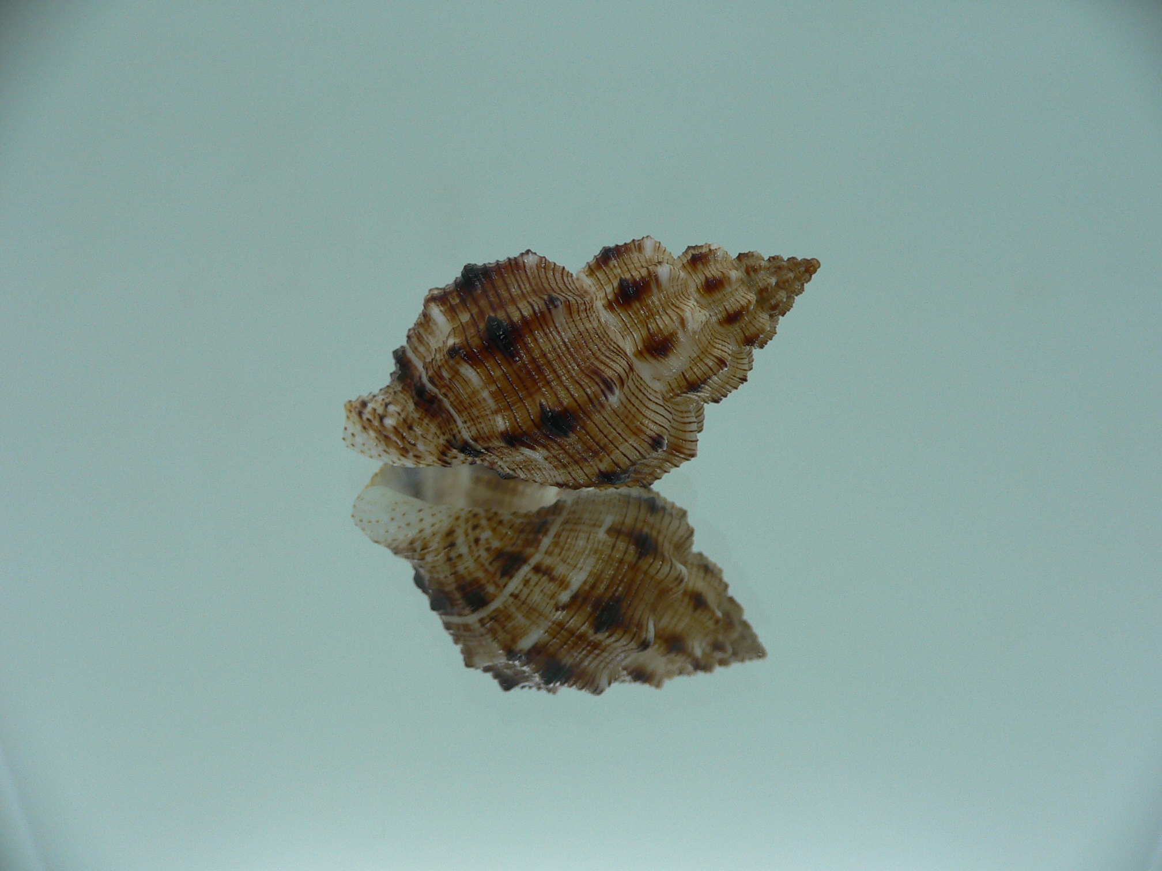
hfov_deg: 52.6
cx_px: 581
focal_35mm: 35
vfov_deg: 40.7
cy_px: 436
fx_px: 1175
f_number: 2.8
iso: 80
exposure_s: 1/60
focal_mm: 4.6
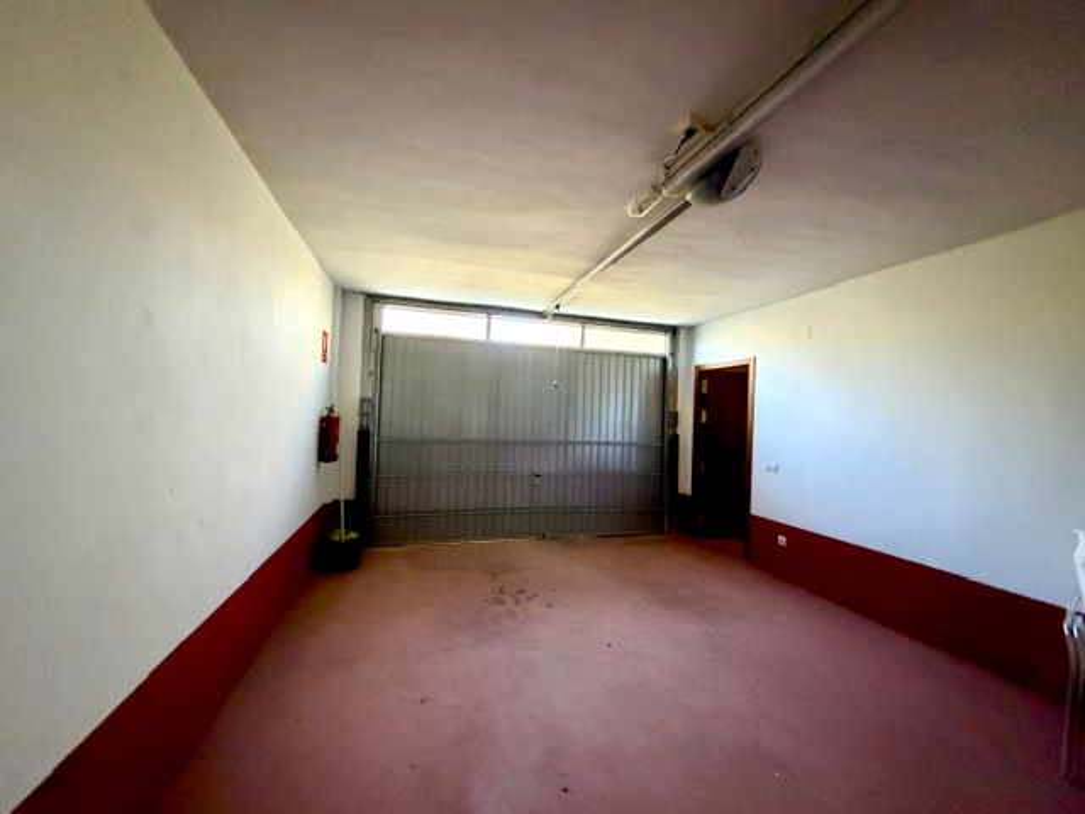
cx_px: 542
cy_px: 407
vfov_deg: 85.7
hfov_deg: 102.1
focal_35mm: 14
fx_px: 439
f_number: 2.2
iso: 1000
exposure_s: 1/50
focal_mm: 2.22
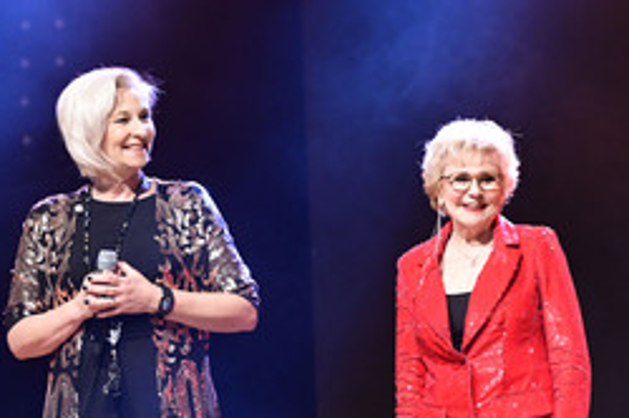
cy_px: 297
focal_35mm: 307
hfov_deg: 6.7
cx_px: 477
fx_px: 5357
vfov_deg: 4.5
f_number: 2.8
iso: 2000
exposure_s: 1/250
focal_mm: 170
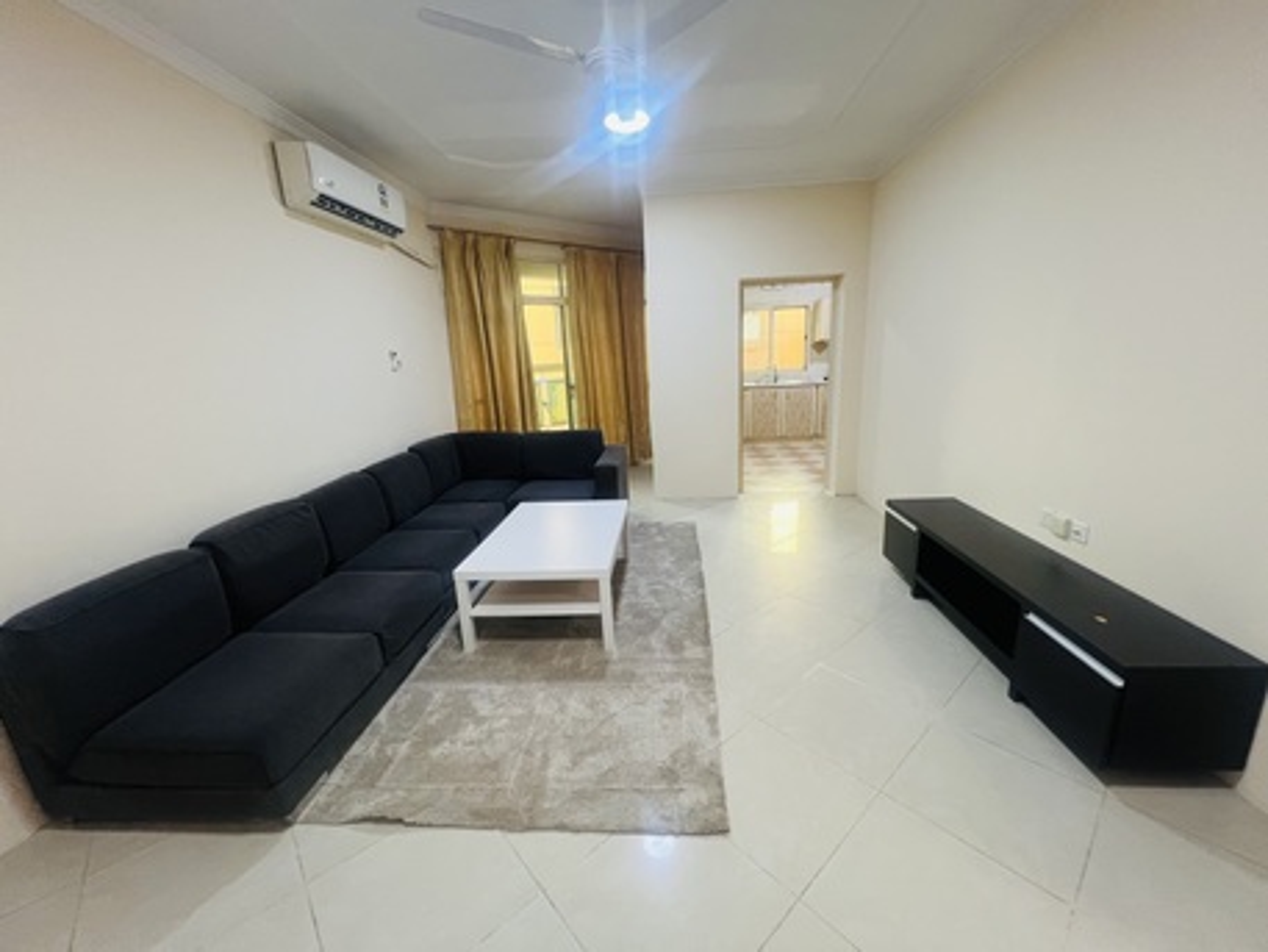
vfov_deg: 89.9
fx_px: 476
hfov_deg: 106.2
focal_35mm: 13
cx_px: 634
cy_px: 476
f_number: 1.8
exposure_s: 1/50
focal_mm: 1.57
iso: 200
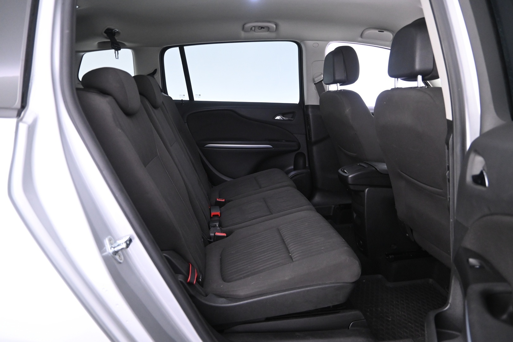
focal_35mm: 24
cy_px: 171
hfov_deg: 73.7
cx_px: 256
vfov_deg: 53.1
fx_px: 342
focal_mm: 16
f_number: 3.5
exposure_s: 1/15
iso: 2000
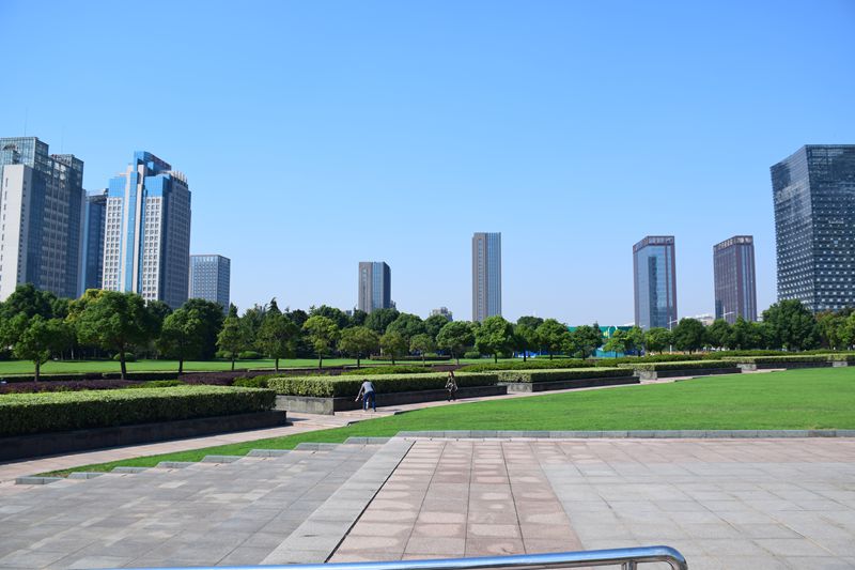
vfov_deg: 47.9
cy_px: 285
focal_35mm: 27
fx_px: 641
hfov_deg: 67.4
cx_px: 428
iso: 100
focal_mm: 18
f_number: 7.1
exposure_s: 1/320
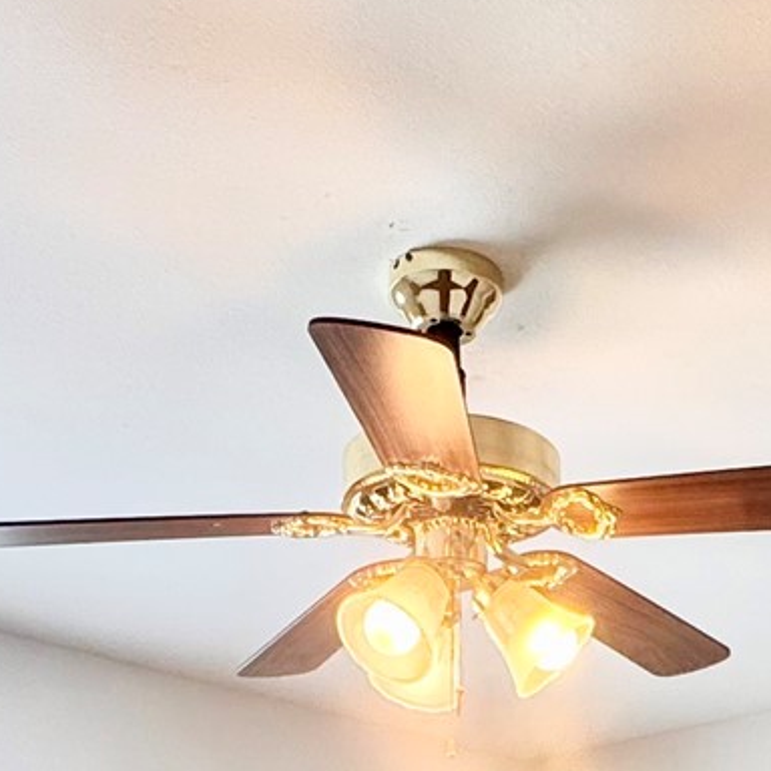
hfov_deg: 25.9
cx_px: 550
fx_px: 1663
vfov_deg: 21.4
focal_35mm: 66
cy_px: 1191
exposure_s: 1/120
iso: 50
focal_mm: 2.22
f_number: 2.2
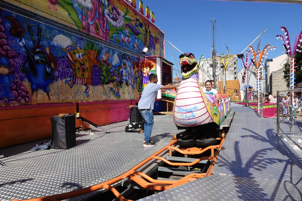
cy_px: 100
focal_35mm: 24
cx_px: 151
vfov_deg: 53.1
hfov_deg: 73.8
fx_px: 201
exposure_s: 1/160
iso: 100
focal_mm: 8.8
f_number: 10
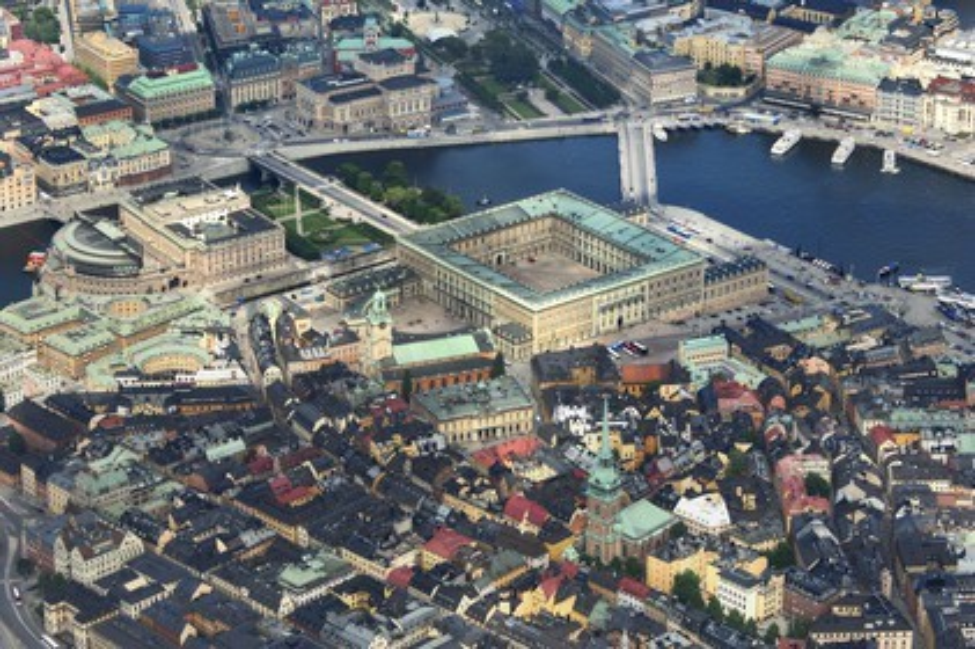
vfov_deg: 13.0
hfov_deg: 19.5
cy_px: 324
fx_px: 2841
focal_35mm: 105
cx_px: 488
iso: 100
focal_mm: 70
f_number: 2.8
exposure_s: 1/2500
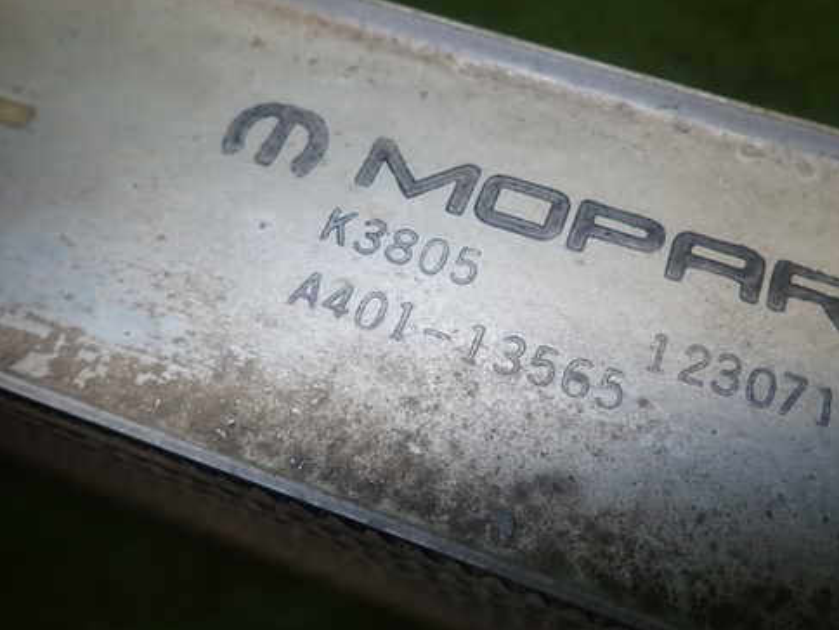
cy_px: 304
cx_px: 518
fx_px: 751
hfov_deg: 57.7
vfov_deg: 45.4
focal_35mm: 31
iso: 200
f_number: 5.6
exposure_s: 1/30
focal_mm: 4.5
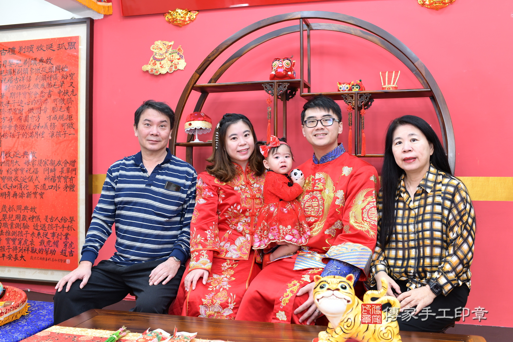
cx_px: 256
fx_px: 499
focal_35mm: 35
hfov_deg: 54.4
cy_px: 171
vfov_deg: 37.9
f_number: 4.5
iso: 800
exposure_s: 1/200
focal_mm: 35
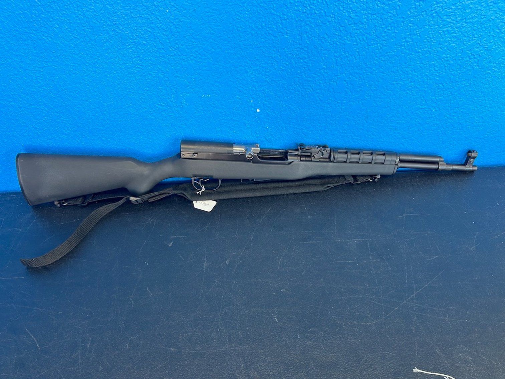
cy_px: 190
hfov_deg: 67.3
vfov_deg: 53.1
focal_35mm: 26
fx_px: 379
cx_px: 252
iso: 100
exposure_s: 1/120
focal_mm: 5.7
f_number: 1.5
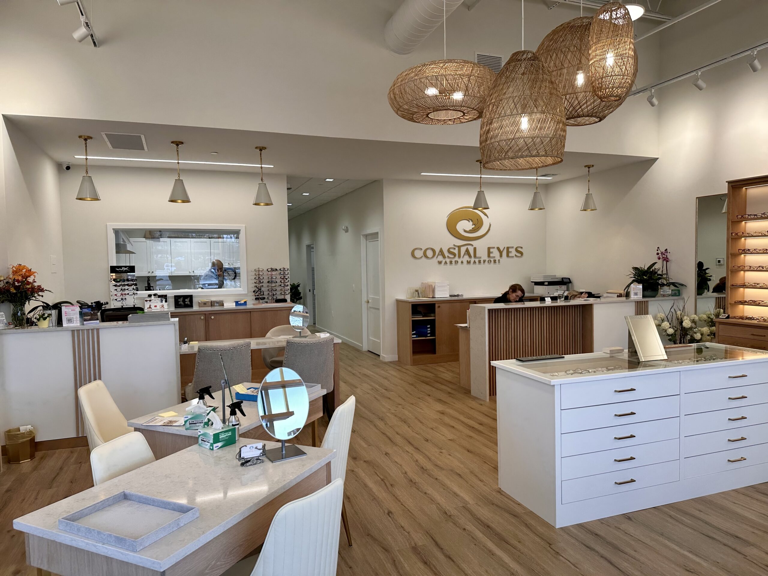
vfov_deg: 56.8
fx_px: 532
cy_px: 288
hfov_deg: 71.6
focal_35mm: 24
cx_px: 384
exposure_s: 1/161
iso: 80
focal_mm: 6.86
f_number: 1.78
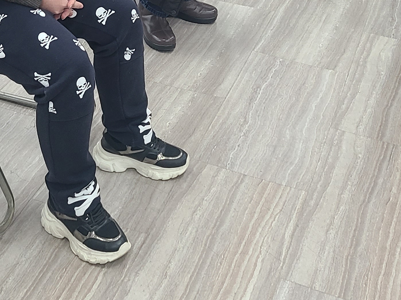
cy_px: -78
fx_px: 869
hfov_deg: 25.8
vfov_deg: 18.4
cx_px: 129
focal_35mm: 75
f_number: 1.8
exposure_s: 1/60
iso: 125
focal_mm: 5.4
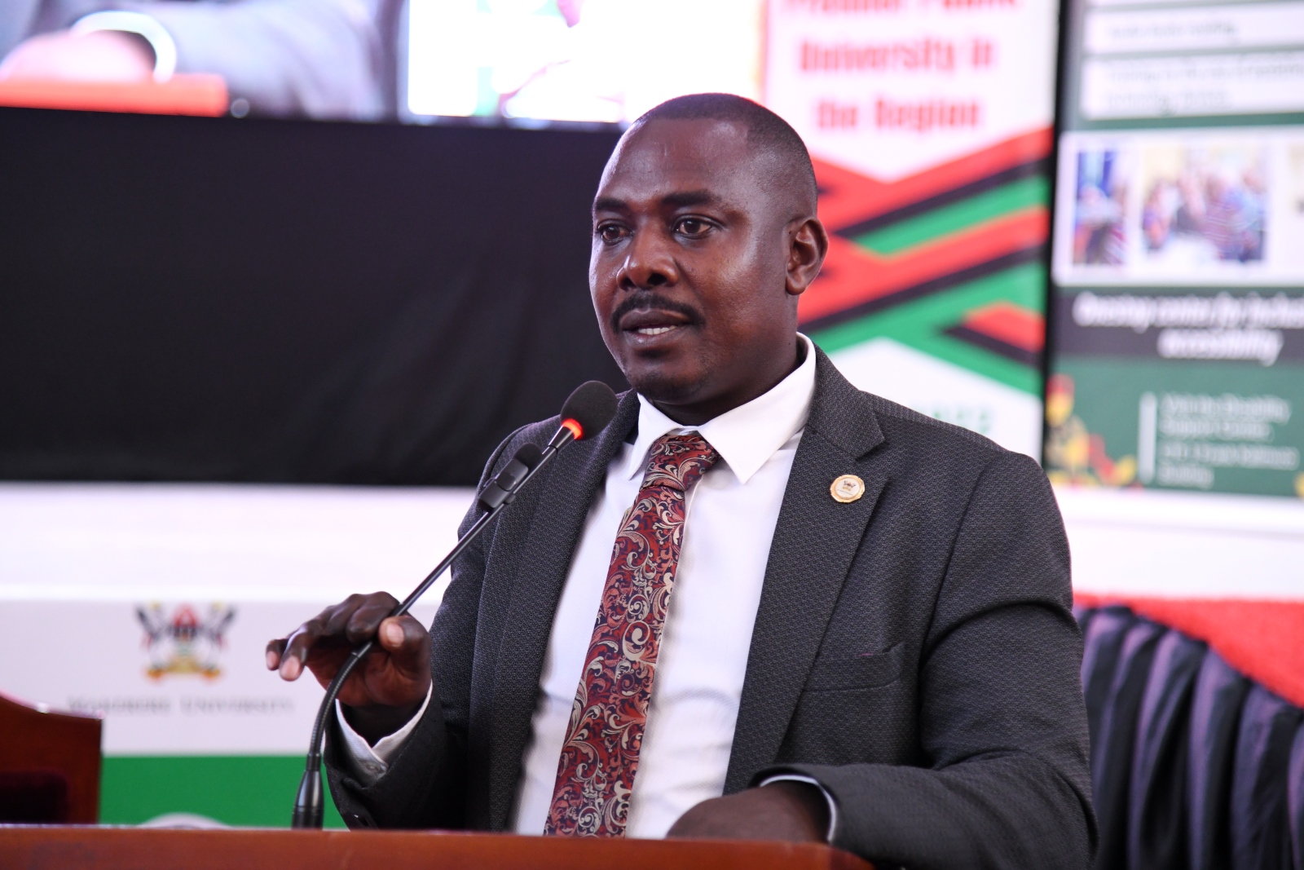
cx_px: 652
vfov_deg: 14.4
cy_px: 435
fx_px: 3441
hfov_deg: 21.5
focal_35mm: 95
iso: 2000
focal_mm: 95
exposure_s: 1/100
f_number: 4
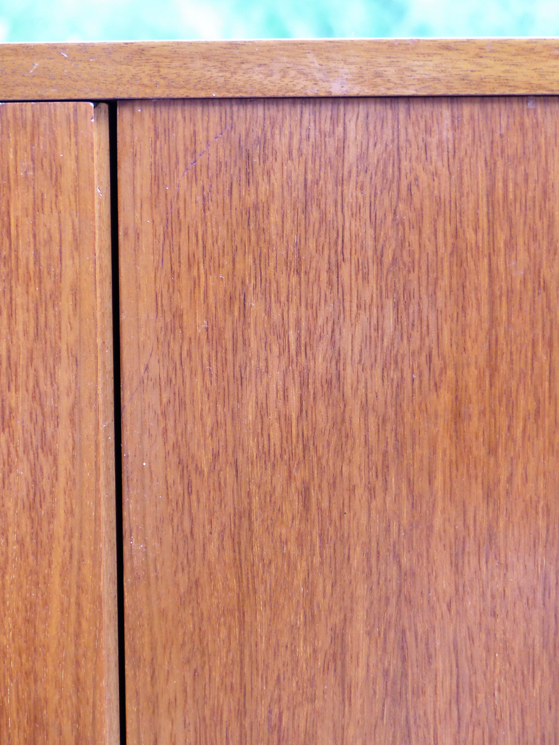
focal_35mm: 101
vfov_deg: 19.4
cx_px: 280
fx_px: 2175
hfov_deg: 14.6
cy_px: 372
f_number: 2.8
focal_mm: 16.9
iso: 160
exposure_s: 1/60
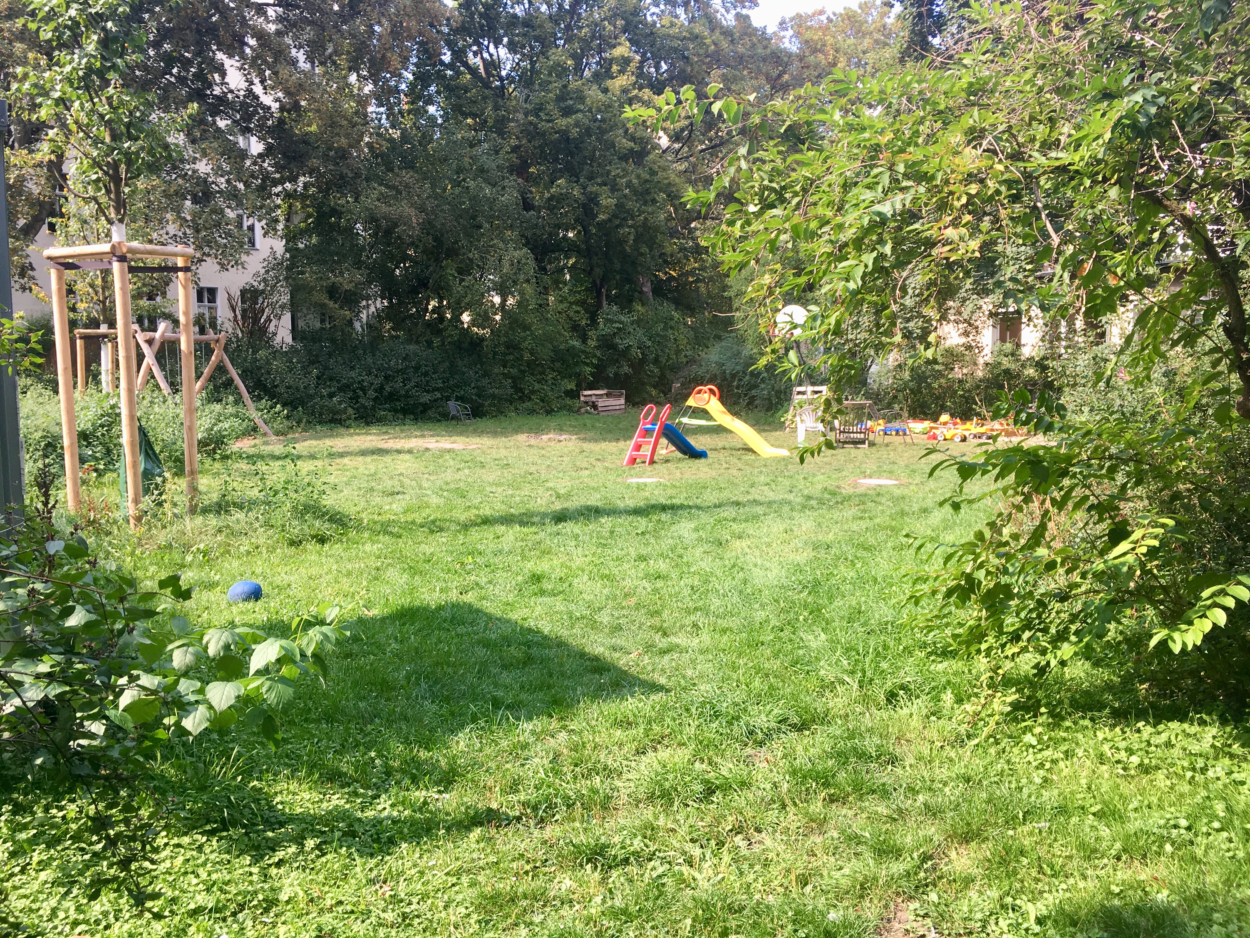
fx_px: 1047
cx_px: 625
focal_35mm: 29
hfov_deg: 61.7
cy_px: 469
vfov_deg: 48.2
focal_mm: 4.15
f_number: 2.2
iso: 25
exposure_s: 1/288
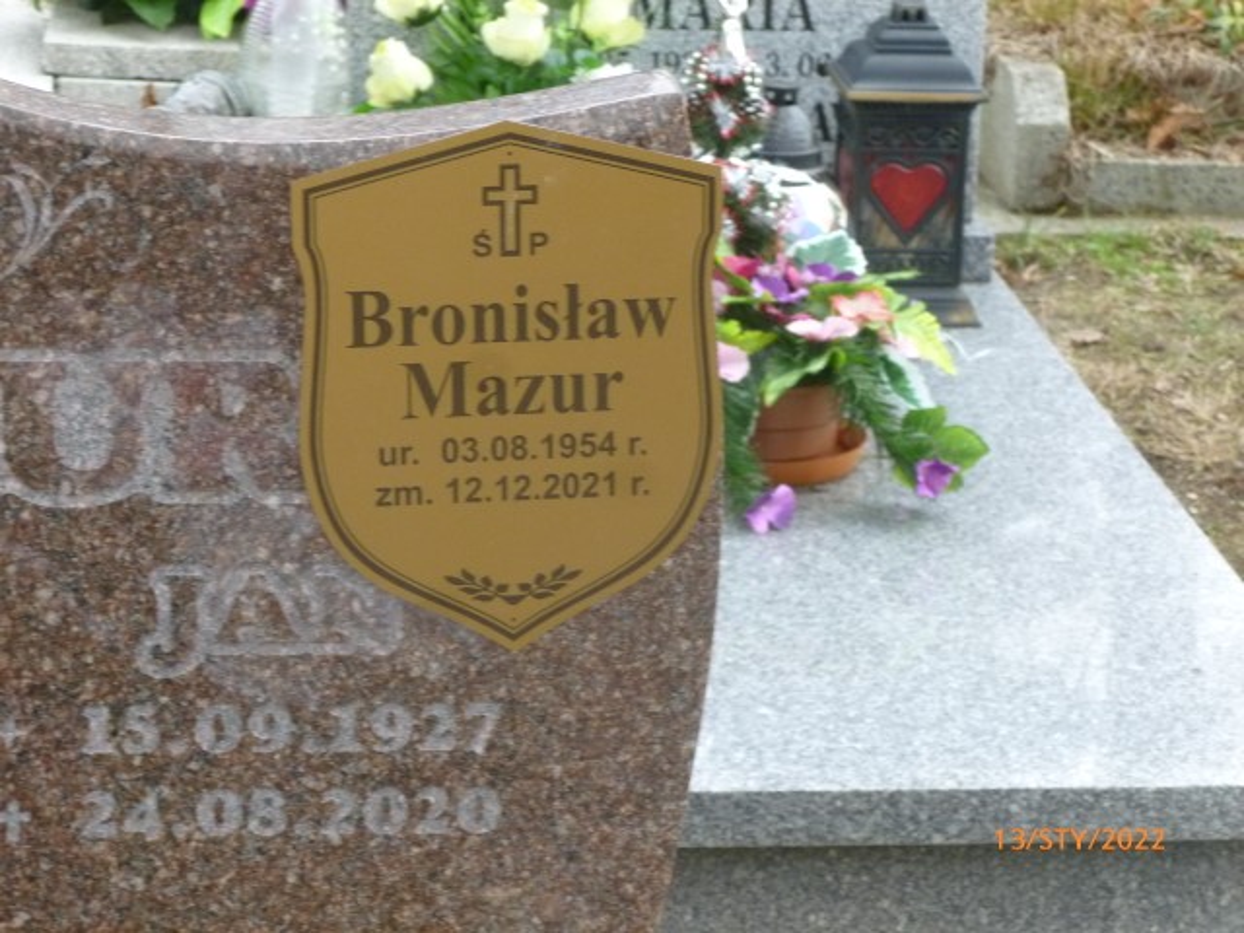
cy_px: 466
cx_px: 622
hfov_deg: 17.0
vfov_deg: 12.8
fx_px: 4169
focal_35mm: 116
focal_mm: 20.7
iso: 320
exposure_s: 1/80
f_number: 4.9
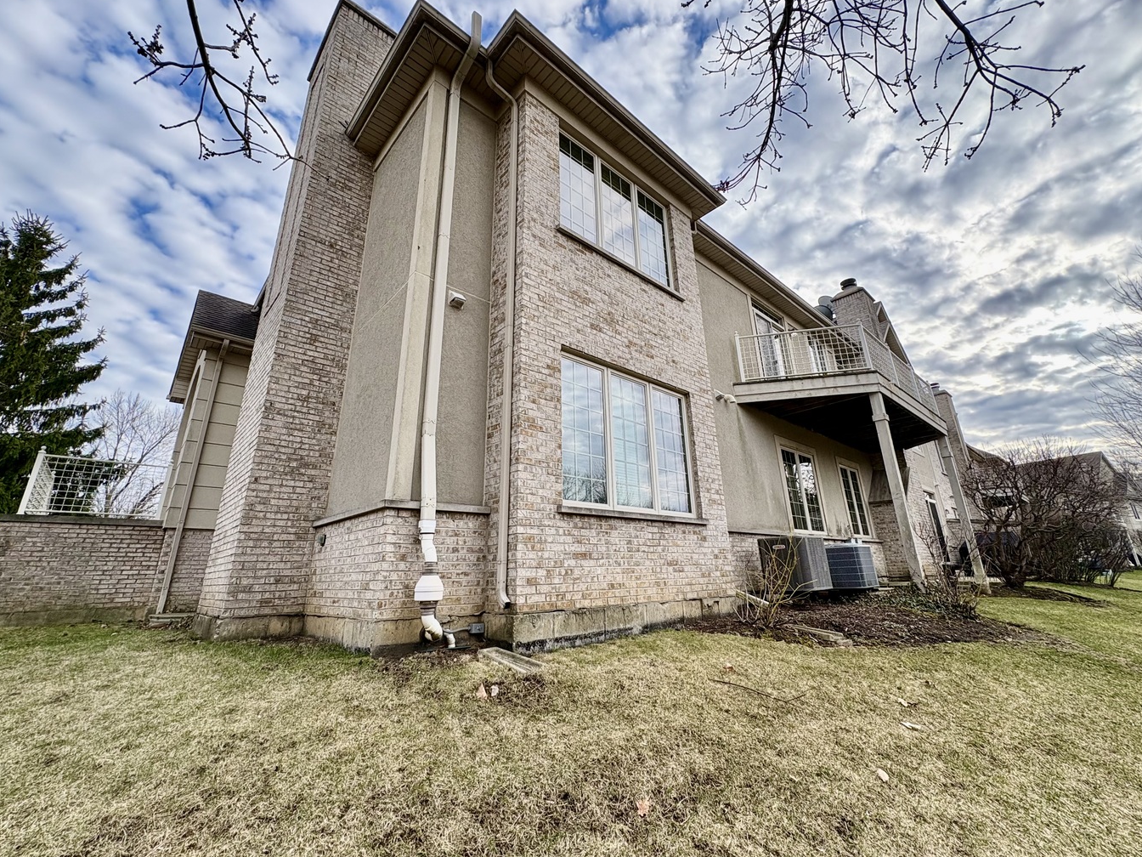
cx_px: 579
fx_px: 495
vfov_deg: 81.7
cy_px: 406
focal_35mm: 15
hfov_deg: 98.2
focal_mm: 2.22
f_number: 2.2
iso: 40
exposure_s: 1/285
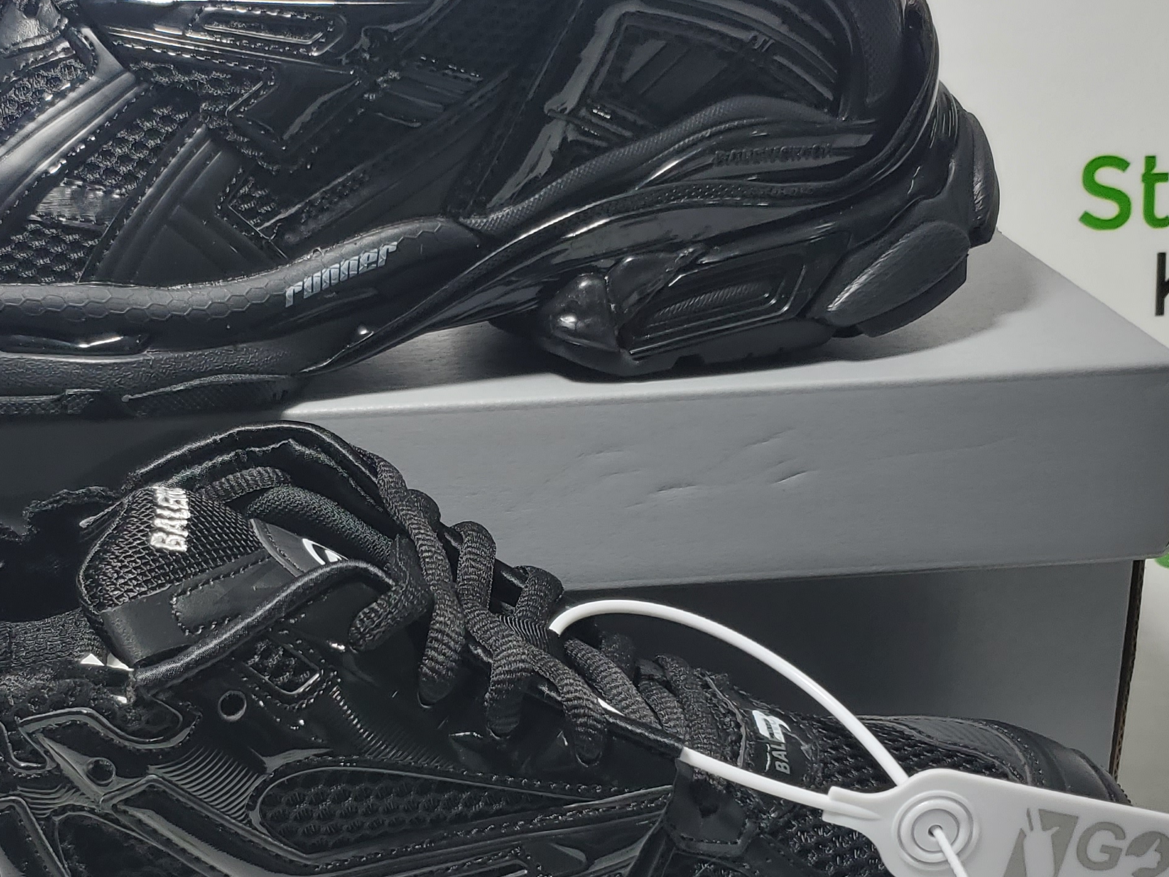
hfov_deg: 34.8
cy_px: 489
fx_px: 1858
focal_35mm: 55
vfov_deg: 26.5
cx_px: 477
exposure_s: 1/312
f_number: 1.5
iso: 50
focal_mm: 4.3
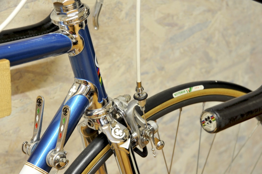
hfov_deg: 19.5
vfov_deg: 13.0
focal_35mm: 105
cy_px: 87
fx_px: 764
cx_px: 131
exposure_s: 1/1.3
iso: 1250
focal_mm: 105
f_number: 13
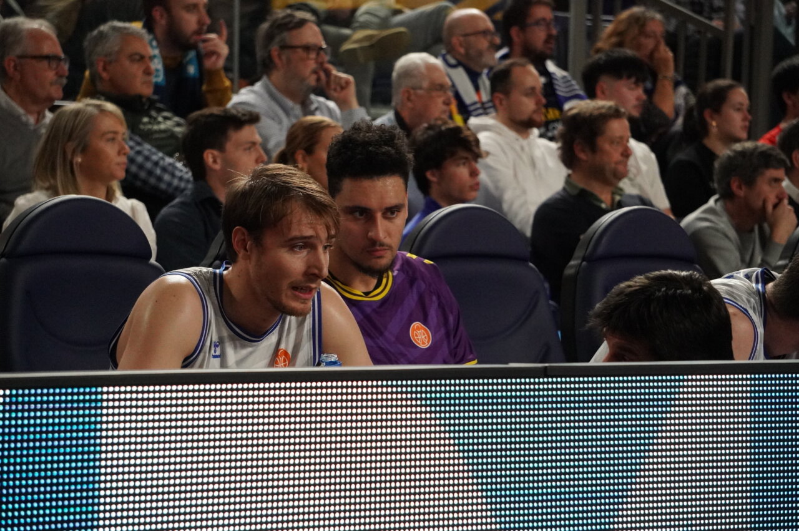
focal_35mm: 156
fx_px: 3459
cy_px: 266
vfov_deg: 8.8
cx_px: 400
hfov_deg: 13.2
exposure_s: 1/1250
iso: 6400
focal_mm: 104
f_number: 5.6
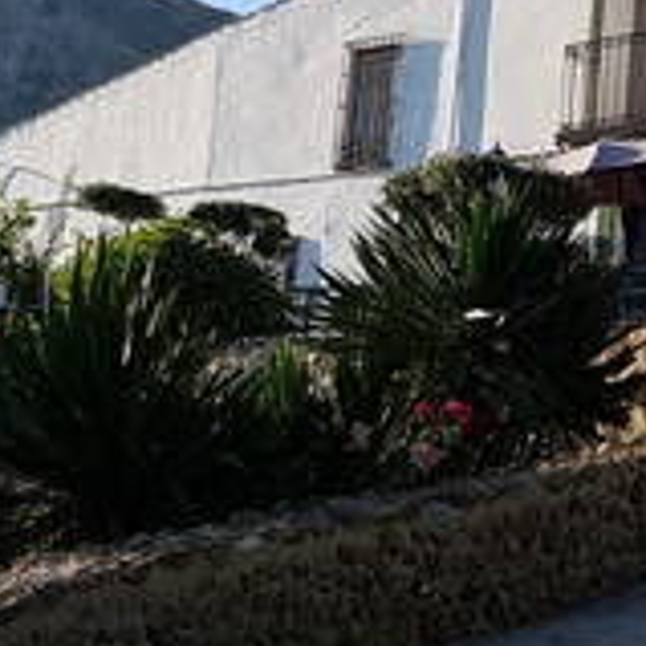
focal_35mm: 52
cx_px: 683
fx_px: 1098
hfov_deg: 30.0
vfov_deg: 32.2
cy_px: 171
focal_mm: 4.2
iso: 50
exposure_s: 1/1524
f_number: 1.7
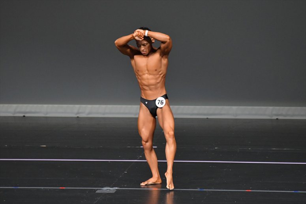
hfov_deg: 5.5
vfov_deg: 3.7
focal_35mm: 375
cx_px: 153
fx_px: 3186
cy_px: 102
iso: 4000
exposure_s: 1/400
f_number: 5.6
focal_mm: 250
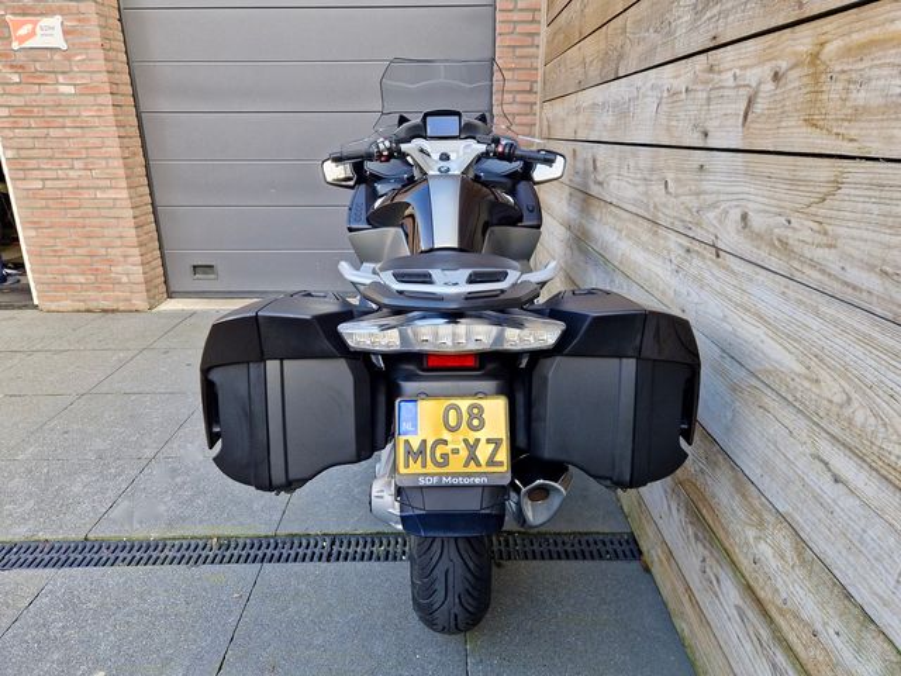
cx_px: 450
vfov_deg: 58.9
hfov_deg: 73.9
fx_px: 599
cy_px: 338
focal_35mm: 23
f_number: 1.8
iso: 80
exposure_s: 1/180
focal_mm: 5.4
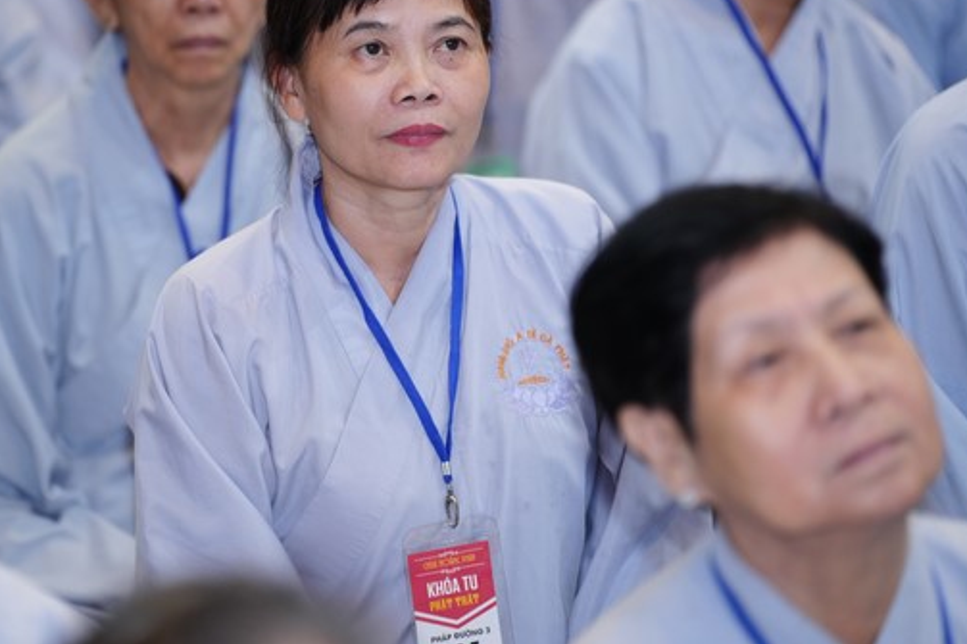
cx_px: 360
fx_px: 5209
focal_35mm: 194
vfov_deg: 7.1
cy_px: 234
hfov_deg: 10.6
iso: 1600
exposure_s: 1/125
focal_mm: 150
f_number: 2.8
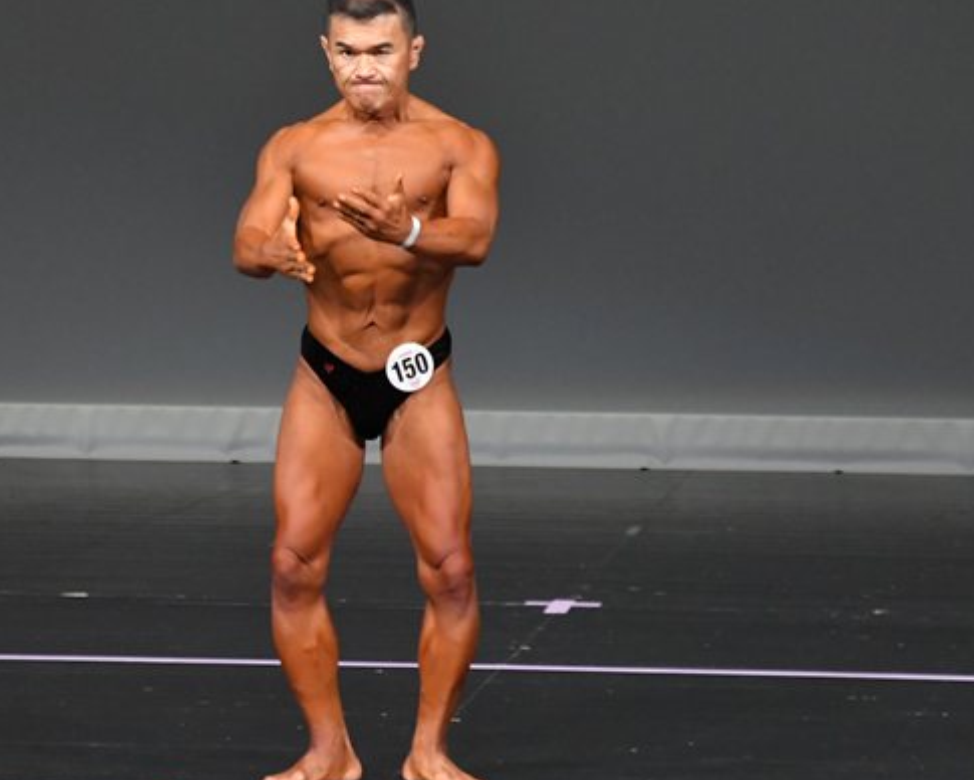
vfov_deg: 3.3
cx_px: 320
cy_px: 406
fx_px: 13606
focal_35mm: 472
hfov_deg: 4.1
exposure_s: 1/400
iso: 4000
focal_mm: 210
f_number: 5.6
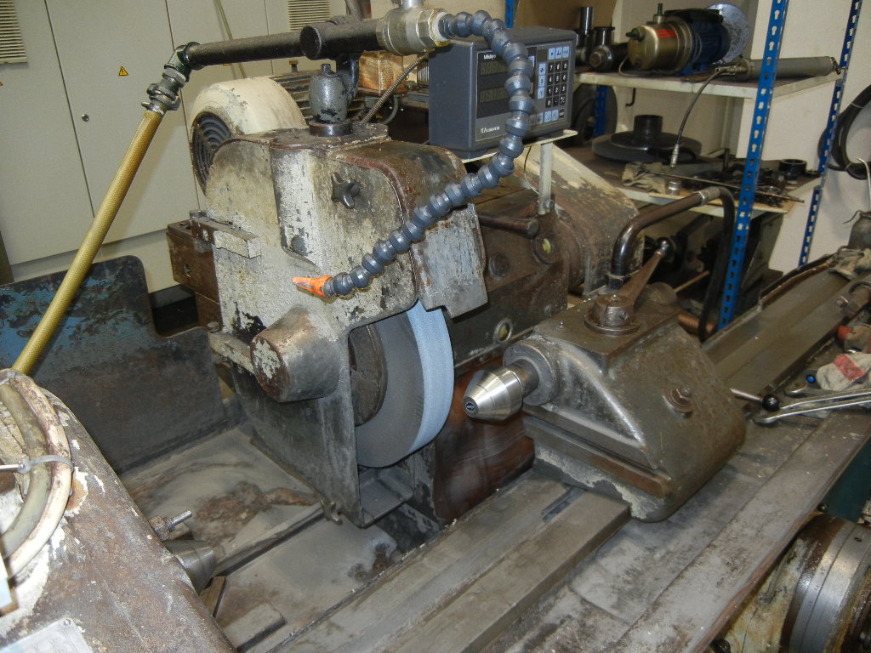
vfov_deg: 46.8
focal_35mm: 30
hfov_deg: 60.0
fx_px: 755
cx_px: 436
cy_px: 326
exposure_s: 1/30
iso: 200
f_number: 3.5
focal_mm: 5.4
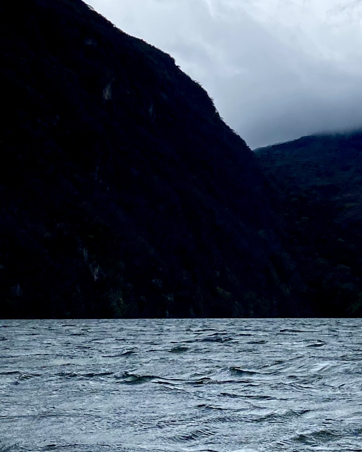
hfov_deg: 17.4
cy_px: -48
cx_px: 319
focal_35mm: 87
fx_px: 1165
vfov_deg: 20.9
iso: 32
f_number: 1.8
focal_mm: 4.25
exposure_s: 1/5025
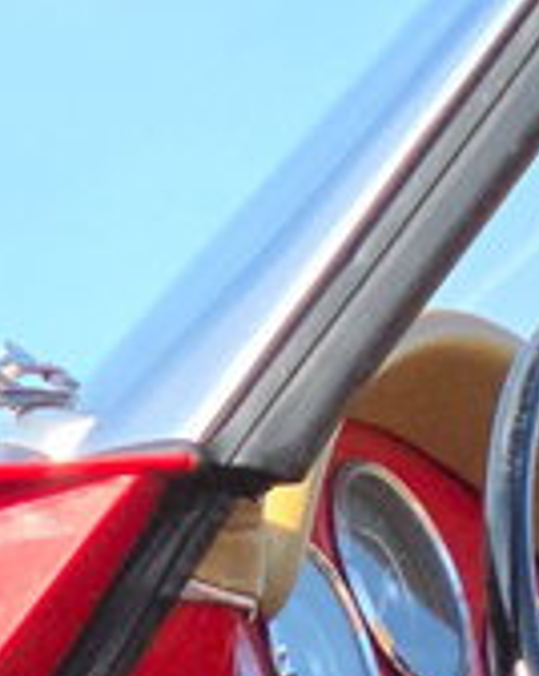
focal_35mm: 411
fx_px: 8210
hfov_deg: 3.8
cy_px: 1380
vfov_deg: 4.6
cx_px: 636
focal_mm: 7.9
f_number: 2.4
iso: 160
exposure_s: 1/2000
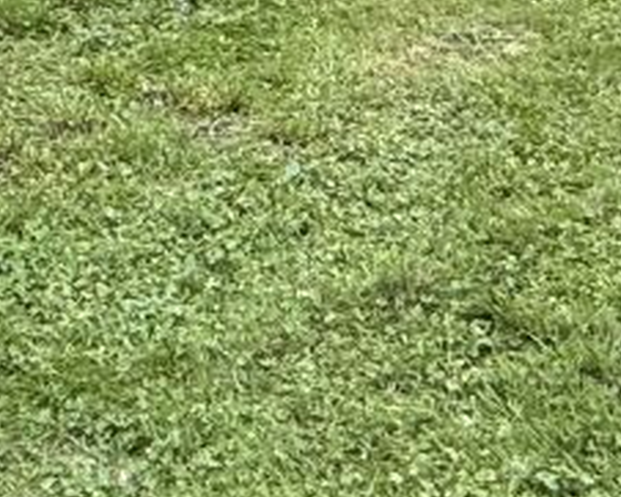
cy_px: -813
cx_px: 22
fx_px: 1600
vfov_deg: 12.4
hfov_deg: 21.3
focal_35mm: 87
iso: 64
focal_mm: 2.22
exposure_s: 1/316
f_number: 2.2
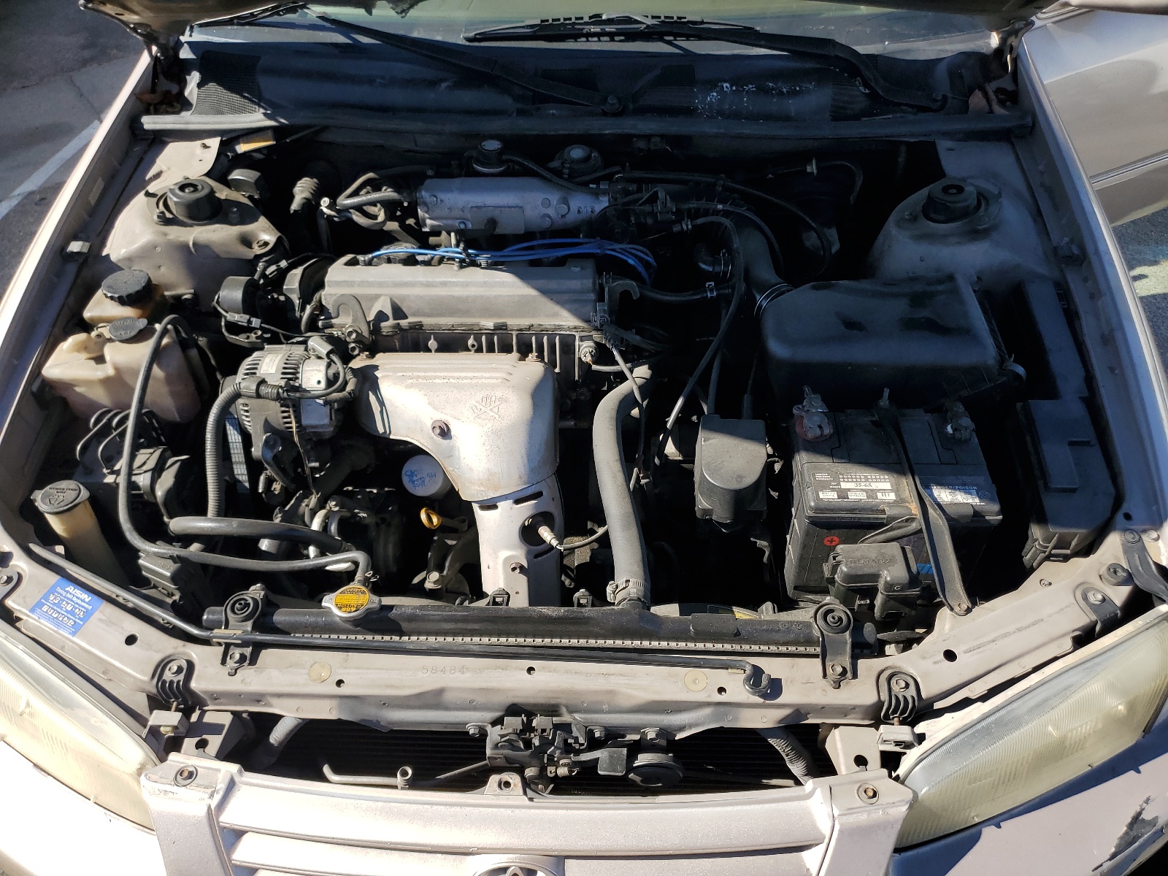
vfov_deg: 53.1
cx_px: 584
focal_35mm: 26
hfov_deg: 67.3
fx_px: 877
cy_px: 438
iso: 50
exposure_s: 1/2000
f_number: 1.5
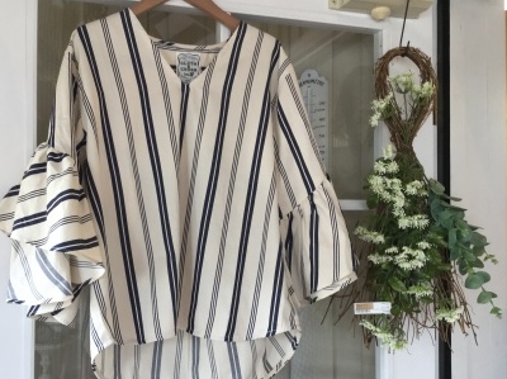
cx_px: 209
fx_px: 556
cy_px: 209
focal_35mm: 38
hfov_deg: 48.8
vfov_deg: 37.6
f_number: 2.4
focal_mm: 3.3
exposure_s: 1/30
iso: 50
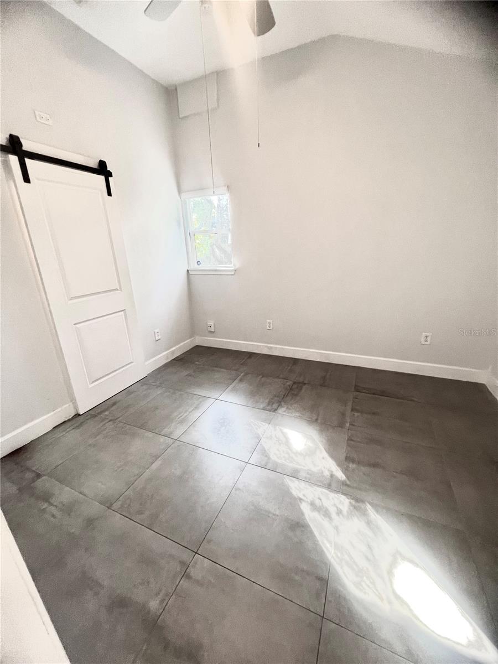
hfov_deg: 89.9
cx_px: 249
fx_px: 249
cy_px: 332
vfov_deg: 106.2
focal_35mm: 13
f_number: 1.8
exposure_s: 1/60
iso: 250
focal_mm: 1.57
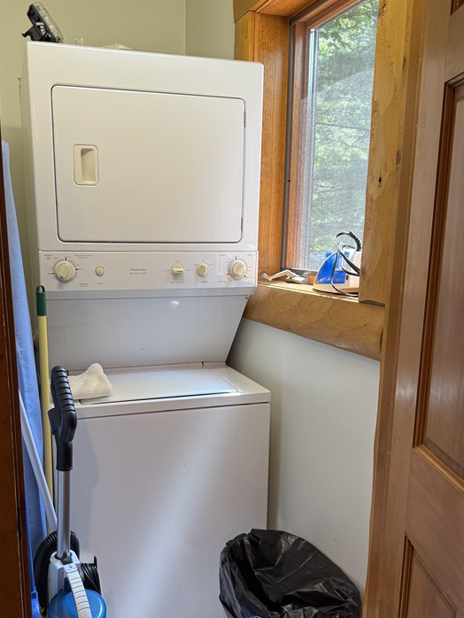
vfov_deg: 54.9
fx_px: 589
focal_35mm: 33
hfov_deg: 42.8
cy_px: 375
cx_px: 196
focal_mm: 6.76
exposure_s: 1/120
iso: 160
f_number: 1.78
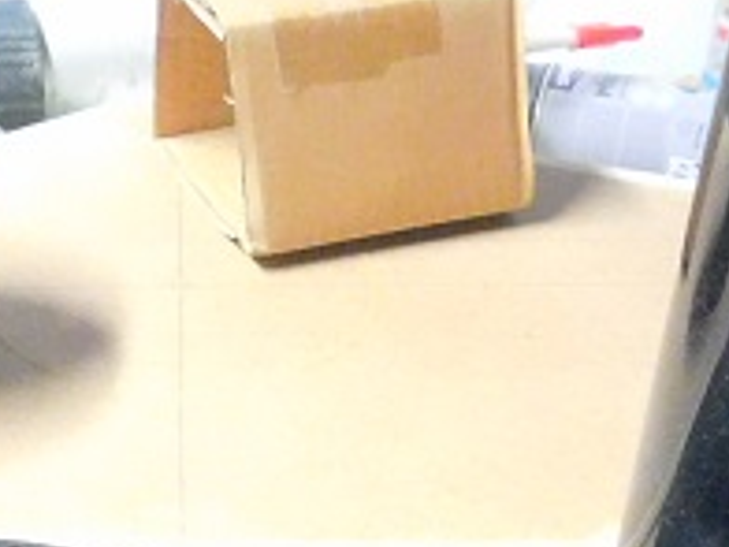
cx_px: 245
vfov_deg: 17.9
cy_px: 778
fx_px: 1579
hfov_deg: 25.9
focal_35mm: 75
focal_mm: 4
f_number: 3
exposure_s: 1/40
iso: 1600
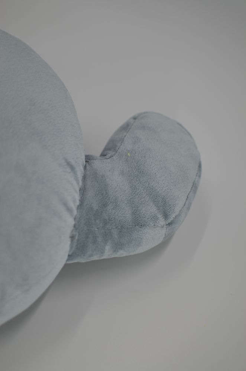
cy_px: 186
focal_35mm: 52
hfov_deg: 25.6
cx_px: 123
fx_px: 540
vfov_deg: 37.9
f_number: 1.8
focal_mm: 35
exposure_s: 1/320
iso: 100
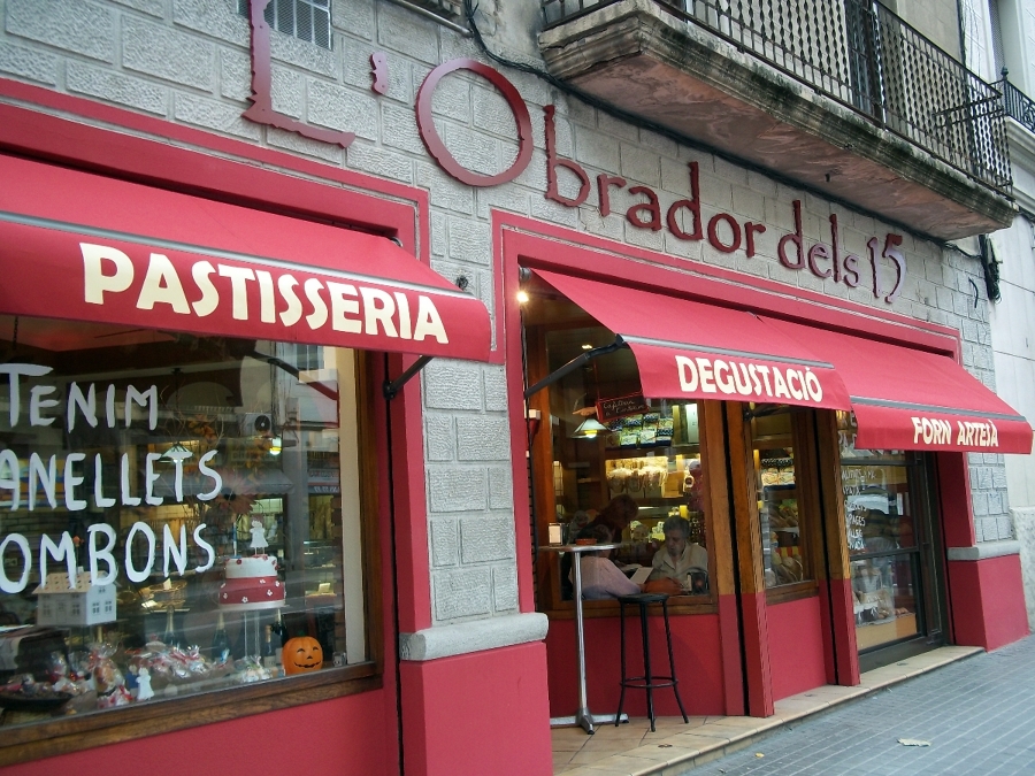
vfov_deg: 39.7
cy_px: 388
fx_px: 1076
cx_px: 518
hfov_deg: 51.4
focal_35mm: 36
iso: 86
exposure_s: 1/30
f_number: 3.1
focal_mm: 6.5
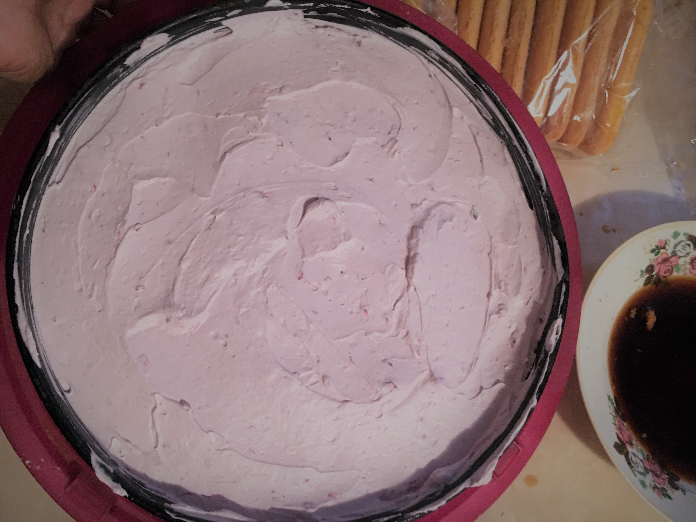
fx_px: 583
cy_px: 261
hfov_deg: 61.7
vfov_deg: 48.2
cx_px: 348
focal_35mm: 29
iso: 200
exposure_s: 1/17
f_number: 2.2
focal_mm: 4.15
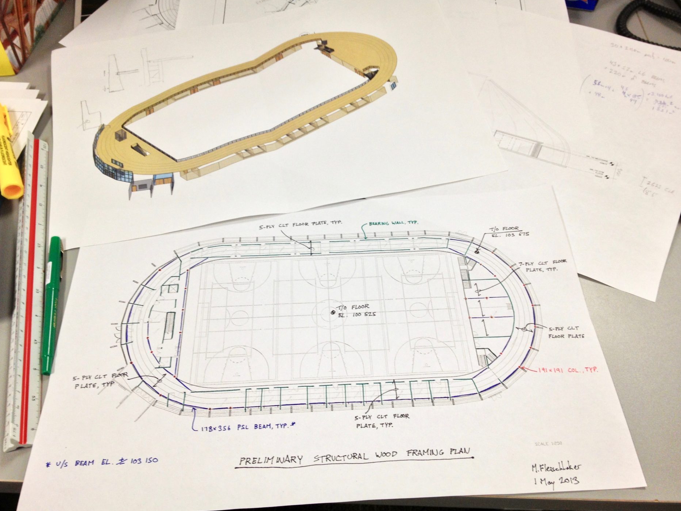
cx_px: 339
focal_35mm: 36
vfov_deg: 39.7
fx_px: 708
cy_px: 255
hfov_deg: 51.4
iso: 50
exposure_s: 1/20
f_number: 2.4
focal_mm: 4.28
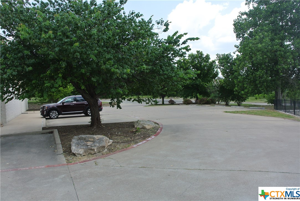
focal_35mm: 27
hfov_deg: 67.3
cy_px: 100
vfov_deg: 48.0
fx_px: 225
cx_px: 150
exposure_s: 1/500
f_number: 4.5
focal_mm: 10
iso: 100
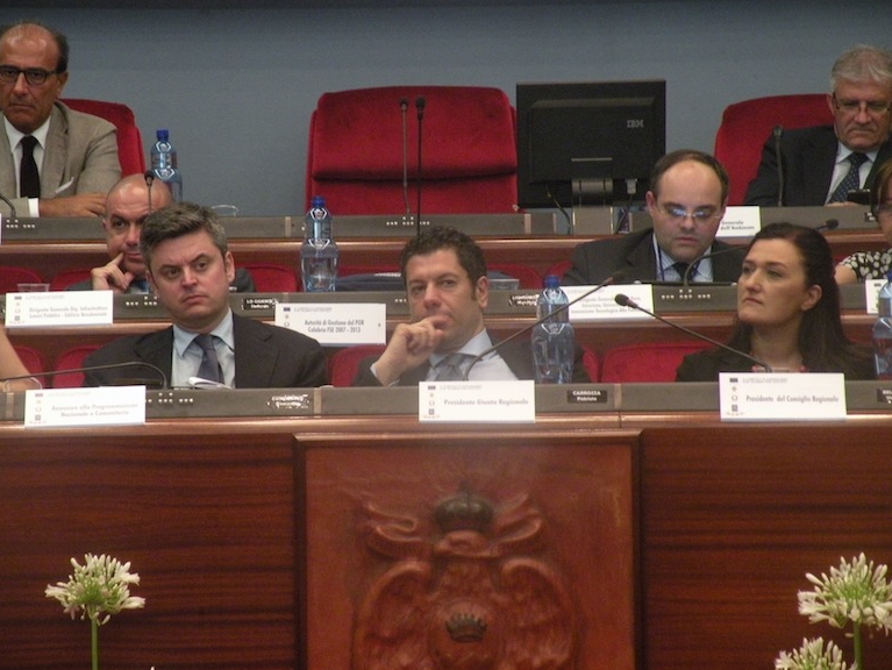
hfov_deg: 10.1
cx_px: 441
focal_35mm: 196
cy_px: 345
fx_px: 5053
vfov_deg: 7.6
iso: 400
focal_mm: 33.3
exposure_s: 1/15.3
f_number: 4.5
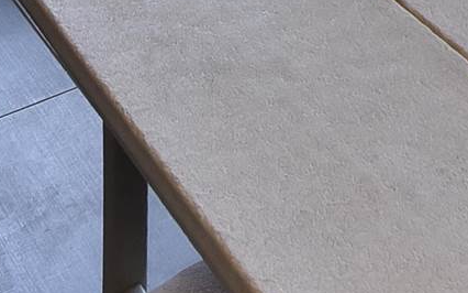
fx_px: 1313
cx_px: 634
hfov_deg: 18.6
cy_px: -714
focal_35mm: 103
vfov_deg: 8.9
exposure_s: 1/160
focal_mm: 14
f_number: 6.3
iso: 100
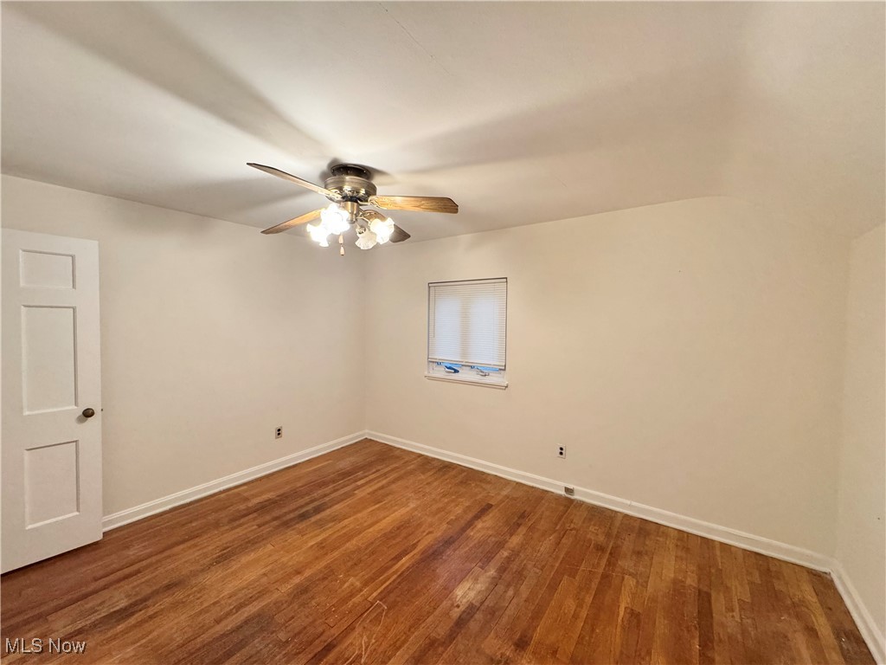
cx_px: 443
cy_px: 332
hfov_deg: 102.1
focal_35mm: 14
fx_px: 358
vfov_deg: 85.7
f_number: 2.2
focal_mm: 2.22
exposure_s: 1/60
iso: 250
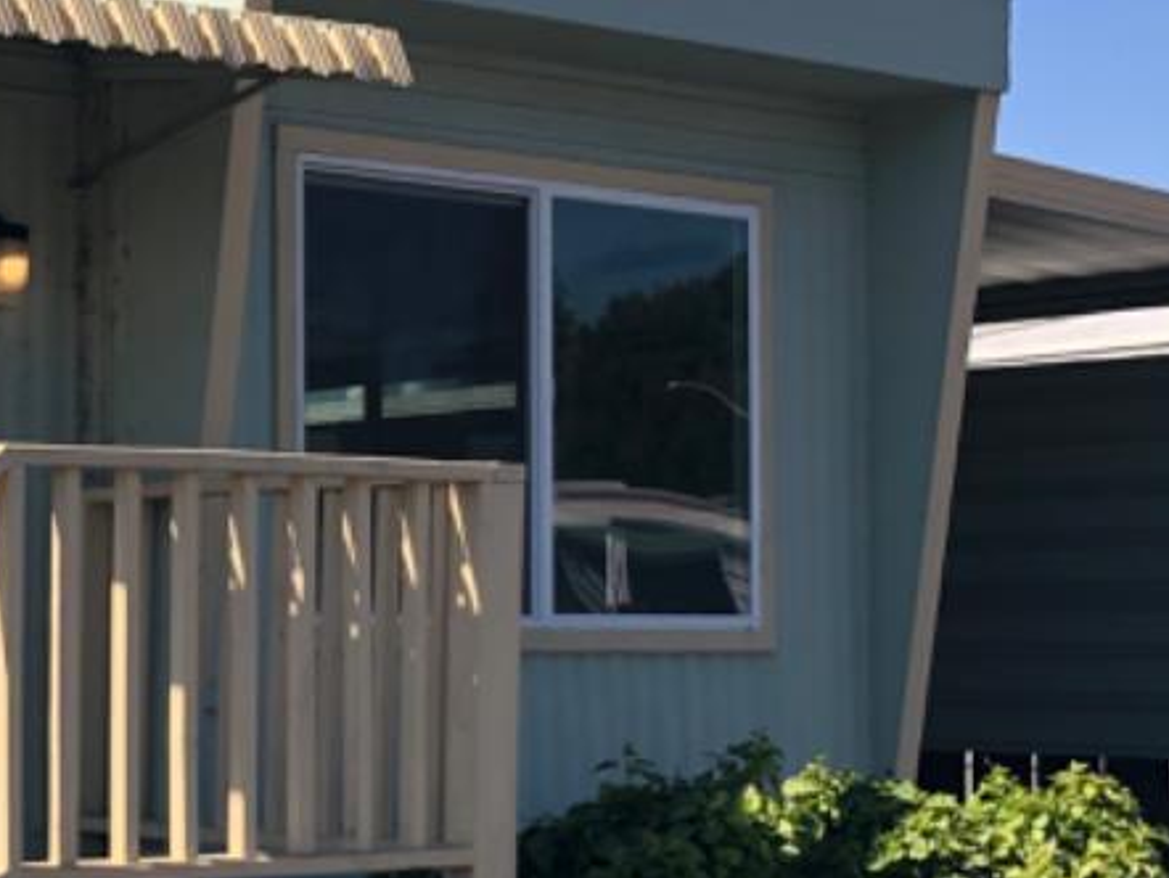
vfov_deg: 15.5
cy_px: 681
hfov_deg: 19.4
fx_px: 3210
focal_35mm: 95
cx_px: -251
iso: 20
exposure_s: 1/1156
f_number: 1.8
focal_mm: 4
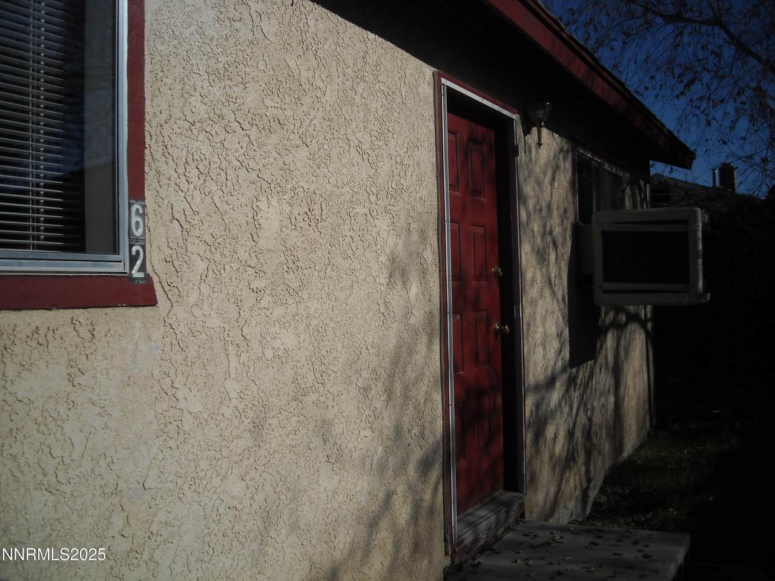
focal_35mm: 35
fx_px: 784
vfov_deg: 40.7
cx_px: 388
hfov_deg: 52.6
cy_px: 290
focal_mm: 5.7
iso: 64
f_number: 5.6
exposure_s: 1/1043
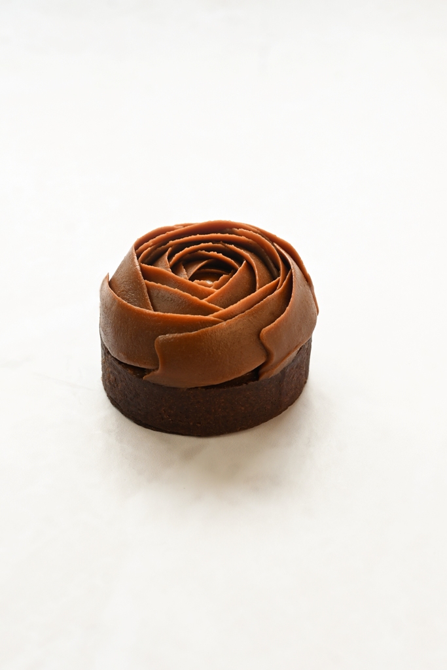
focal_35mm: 75
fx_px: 1396
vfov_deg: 27.0
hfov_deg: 18.2
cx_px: 224
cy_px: 335
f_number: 6.3
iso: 200
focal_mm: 50
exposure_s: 1/100
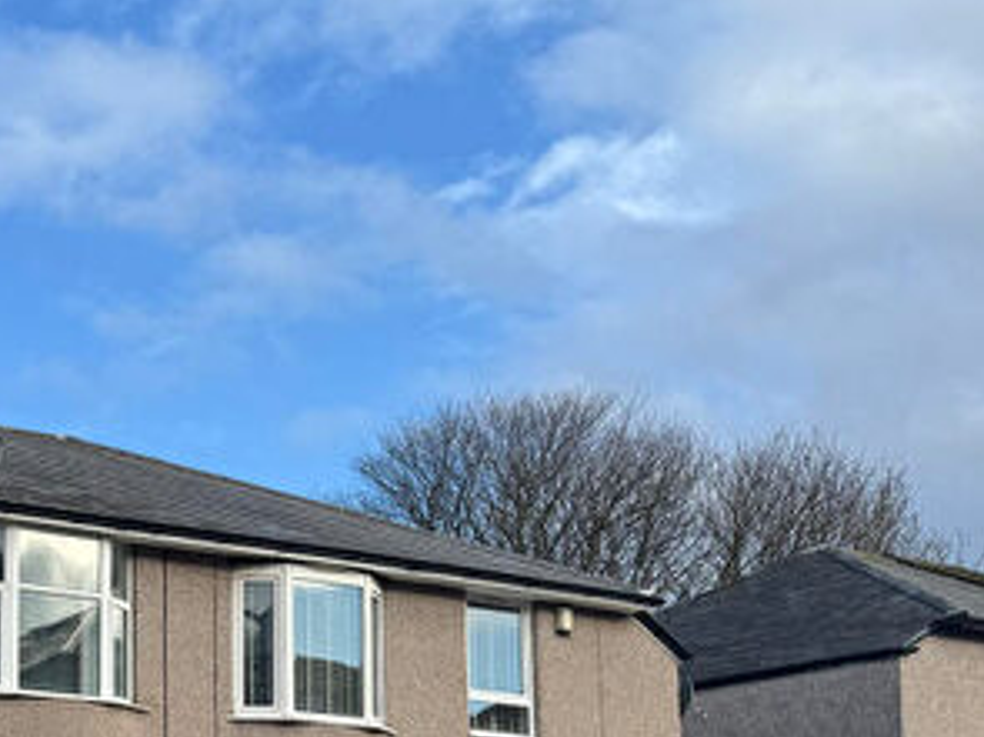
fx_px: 1620
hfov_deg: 29.4
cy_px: 842
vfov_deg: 23.8
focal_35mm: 57
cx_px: -180
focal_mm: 6.76
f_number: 1.78
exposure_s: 1/1560
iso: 80
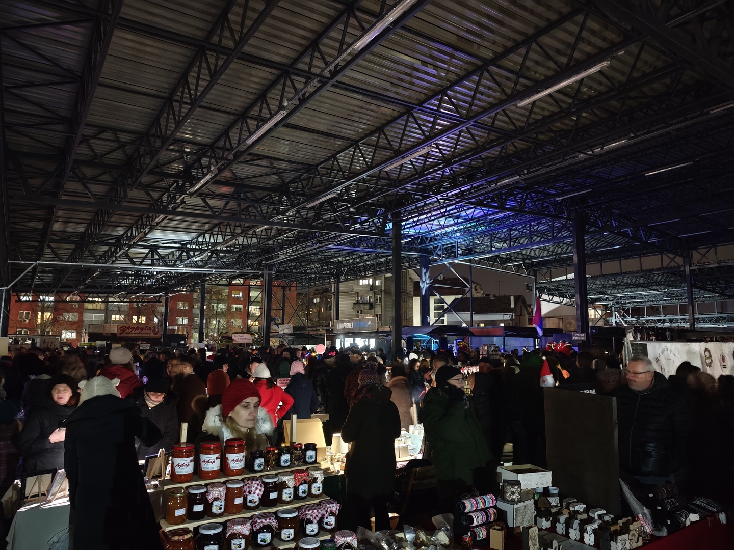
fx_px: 488
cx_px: 367
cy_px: 275
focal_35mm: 23
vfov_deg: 58.9
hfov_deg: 73.9
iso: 5000
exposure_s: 1/6.25
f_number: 1.6
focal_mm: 6.55
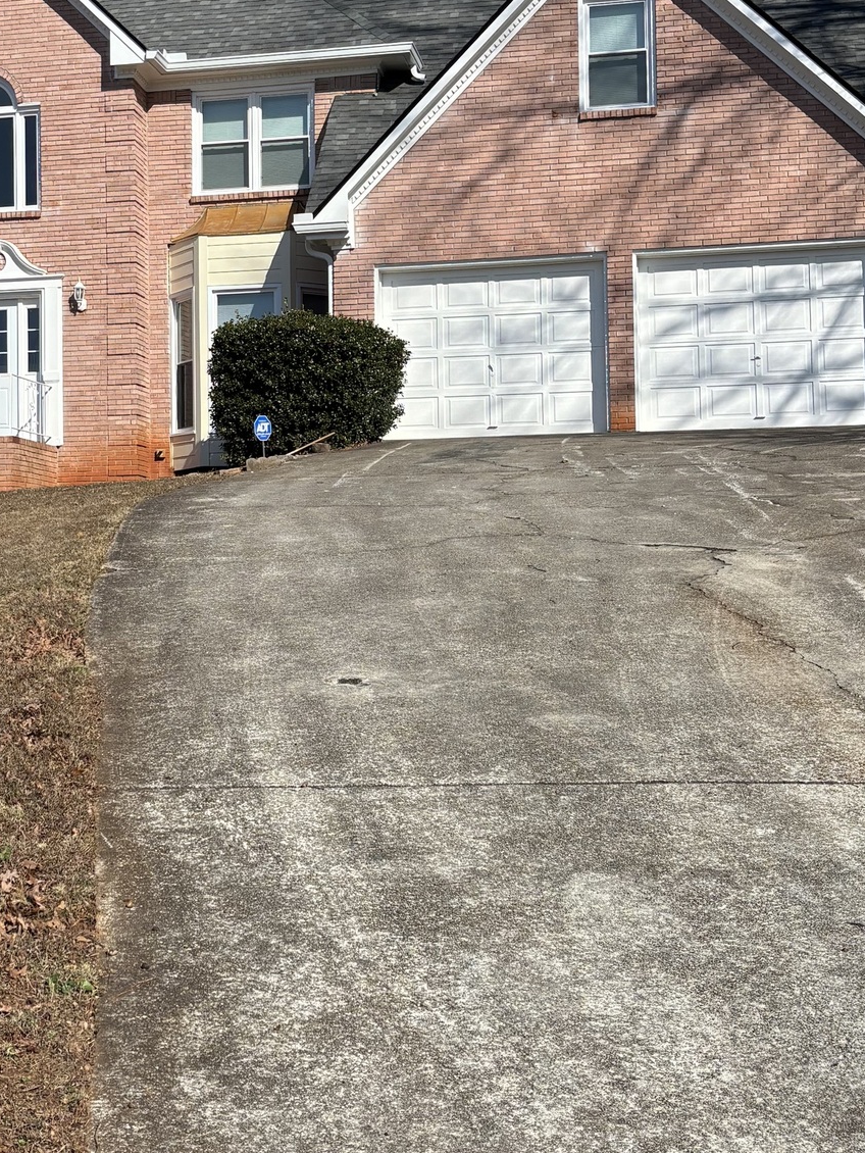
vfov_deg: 36.1
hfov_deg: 27.4
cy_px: 484
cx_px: 296
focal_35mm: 53
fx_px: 1765
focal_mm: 5.96
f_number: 1.6
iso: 50
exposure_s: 1/4854
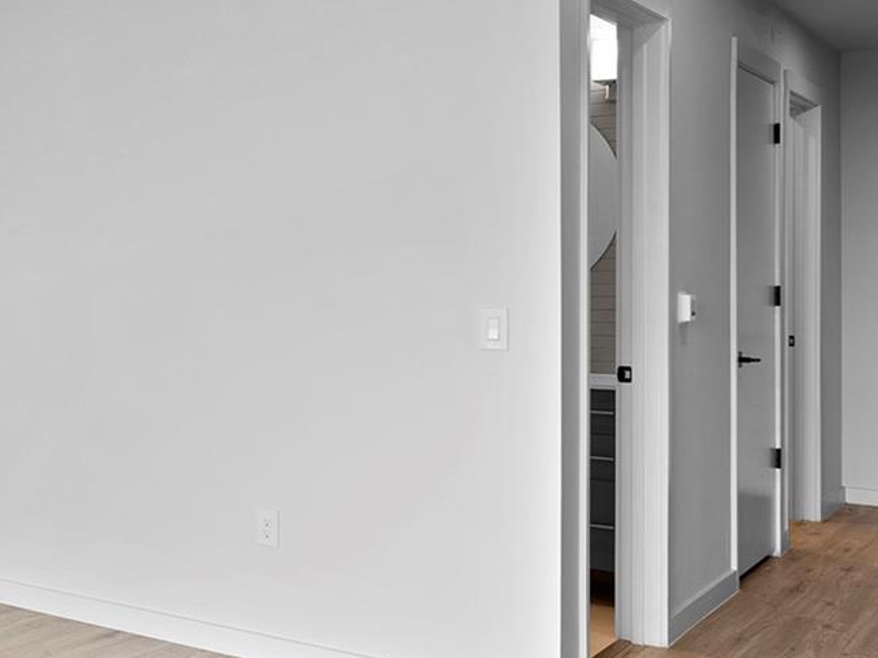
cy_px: 274
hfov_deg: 32.2
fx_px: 1243
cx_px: -178
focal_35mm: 49
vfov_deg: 29.6
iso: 125
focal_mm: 16
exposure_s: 1/2.5
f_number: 9
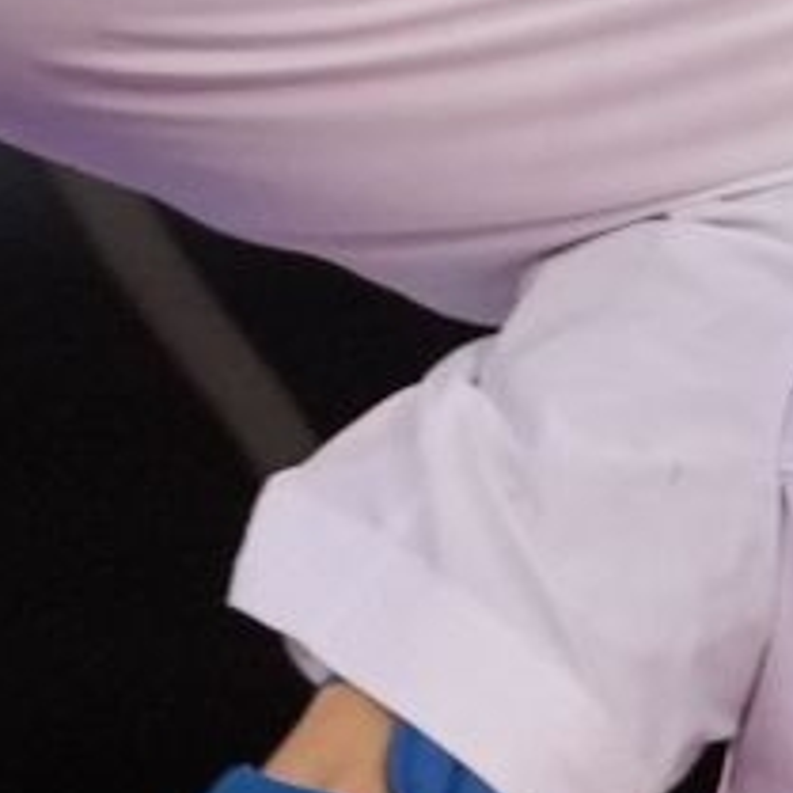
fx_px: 56994
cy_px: -1002
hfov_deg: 0.8
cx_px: 1616
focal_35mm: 2199
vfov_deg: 0.8
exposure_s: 1/1000
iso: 2000
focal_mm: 200
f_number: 2.8
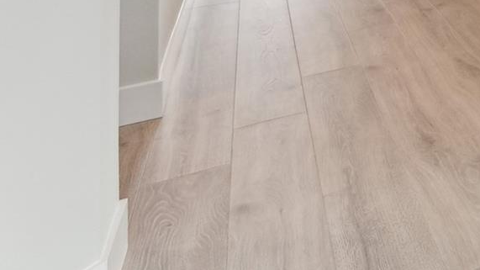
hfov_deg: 31.6
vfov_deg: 21.1
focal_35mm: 44
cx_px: 665
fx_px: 560
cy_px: -174
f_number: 7.1
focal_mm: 10
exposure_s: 1/15
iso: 100
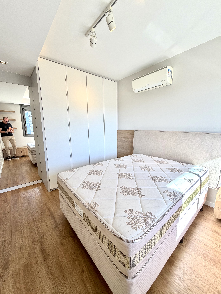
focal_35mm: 14
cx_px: 110
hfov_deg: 85.7
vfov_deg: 102.1
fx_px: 119
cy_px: 147
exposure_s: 1/120
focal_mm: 2.22
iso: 32
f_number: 2.2
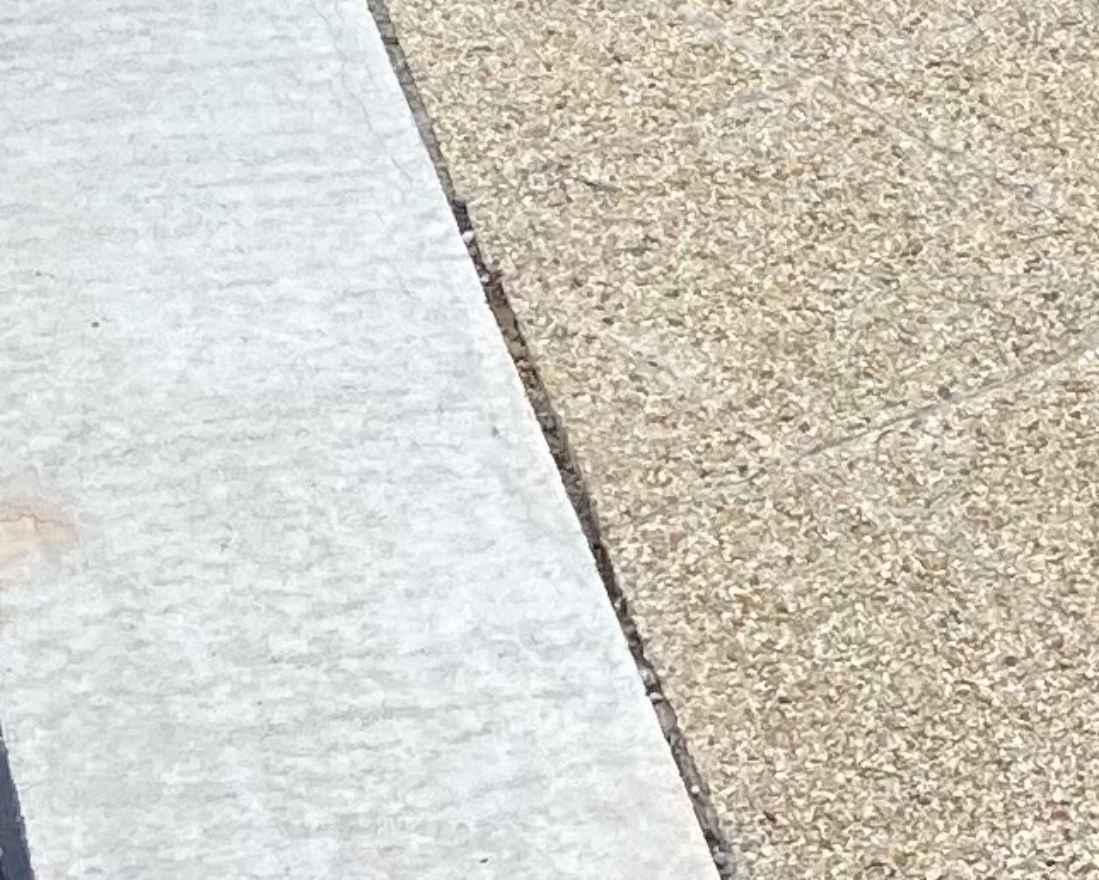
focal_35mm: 171
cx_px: -96
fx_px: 5565
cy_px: -1513
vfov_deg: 8.1
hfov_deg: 11.1
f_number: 1.8
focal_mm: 3.99
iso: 20
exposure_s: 1/1156
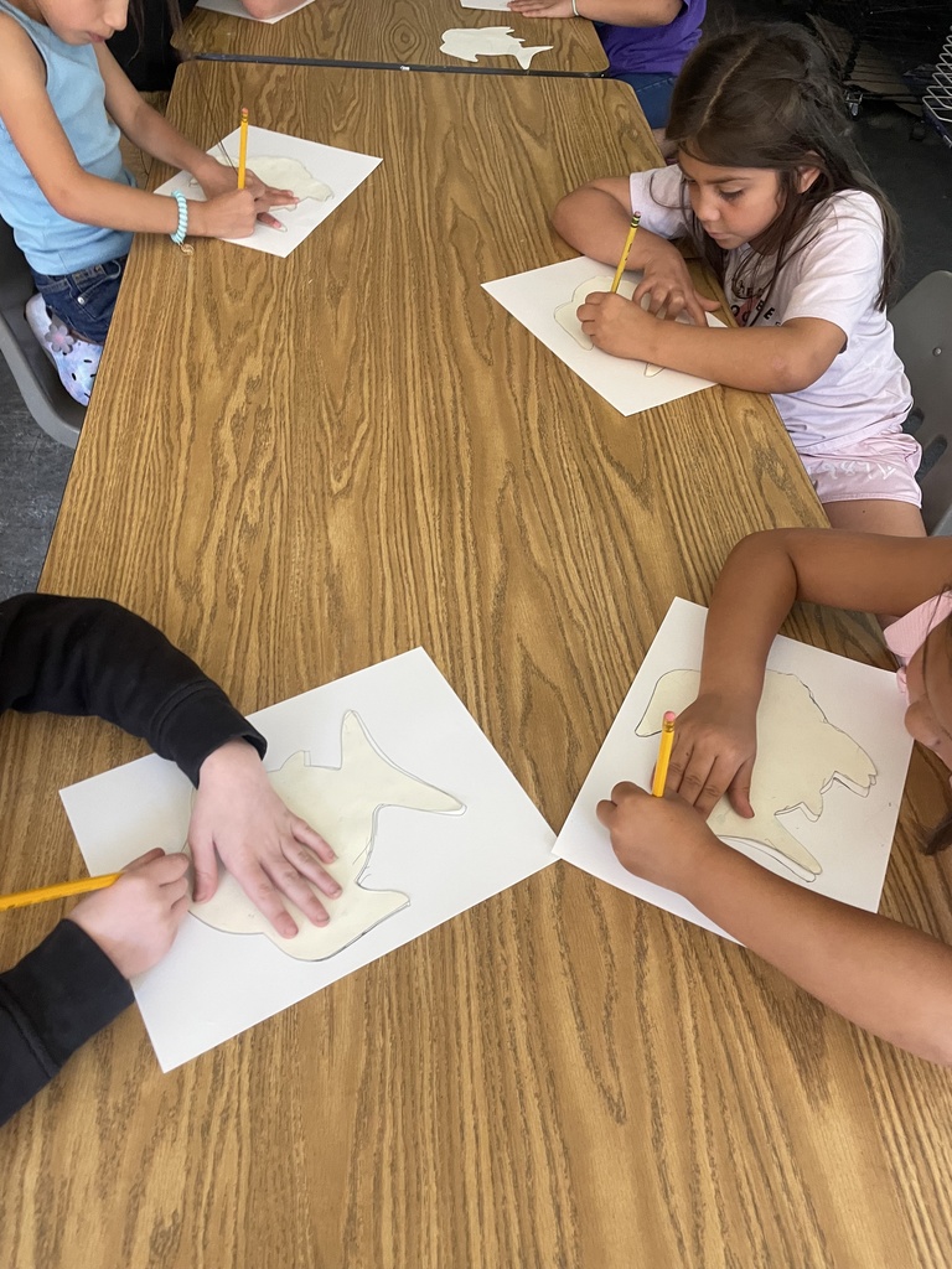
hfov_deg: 53.1
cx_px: 476
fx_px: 953
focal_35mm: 26
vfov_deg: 67.3
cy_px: 634
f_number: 1.6
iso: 200
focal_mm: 4.2
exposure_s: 1/60
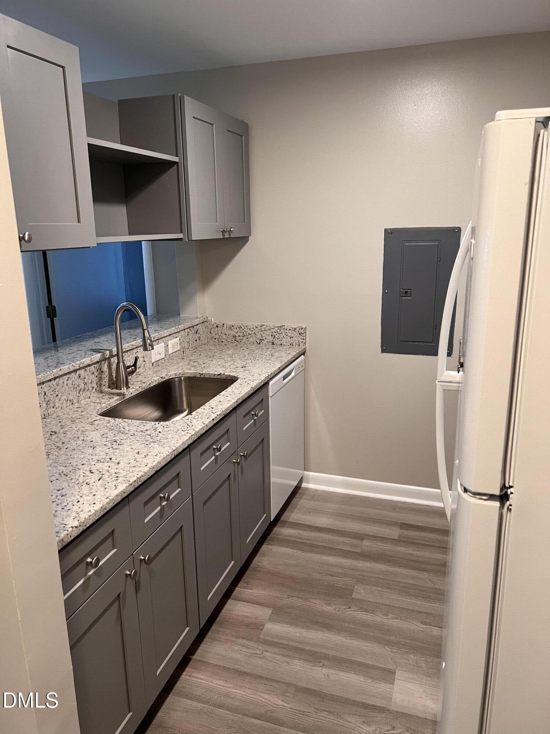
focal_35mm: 26
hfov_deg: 53.1
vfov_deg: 67.3
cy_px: 367
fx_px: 551
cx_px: 275
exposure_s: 1/60
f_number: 1.5
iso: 160
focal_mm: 5.7
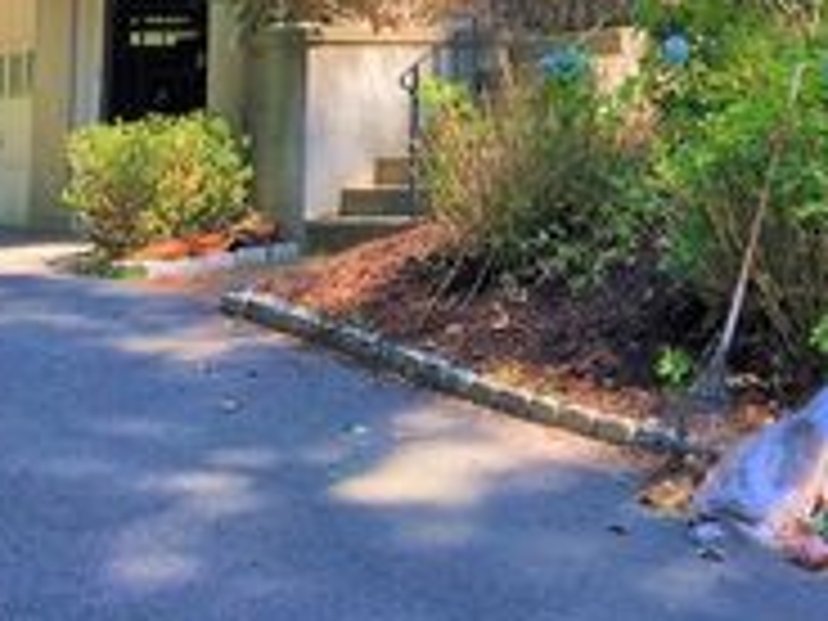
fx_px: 1890
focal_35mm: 79
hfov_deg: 24.1
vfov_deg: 17.6
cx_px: 734
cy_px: -173
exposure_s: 1/420
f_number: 2.2
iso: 25
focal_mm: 4.15
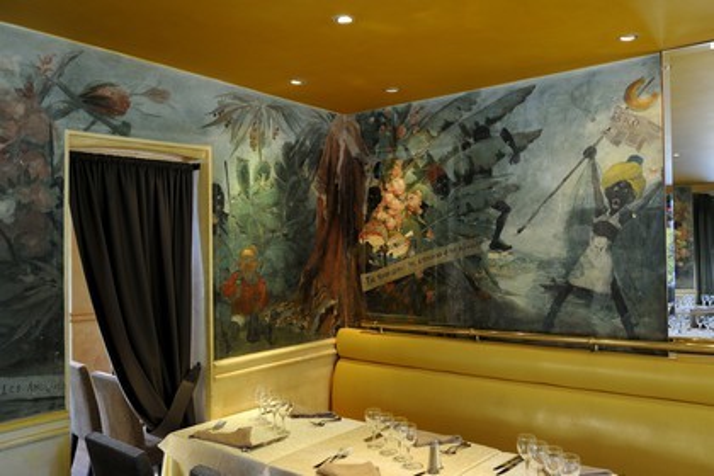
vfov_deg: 45.0
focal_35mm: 29
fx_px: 575
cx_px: 357
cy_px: 238
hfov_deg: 63.7
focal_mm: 29
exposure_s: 1/8
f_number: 5
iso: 800
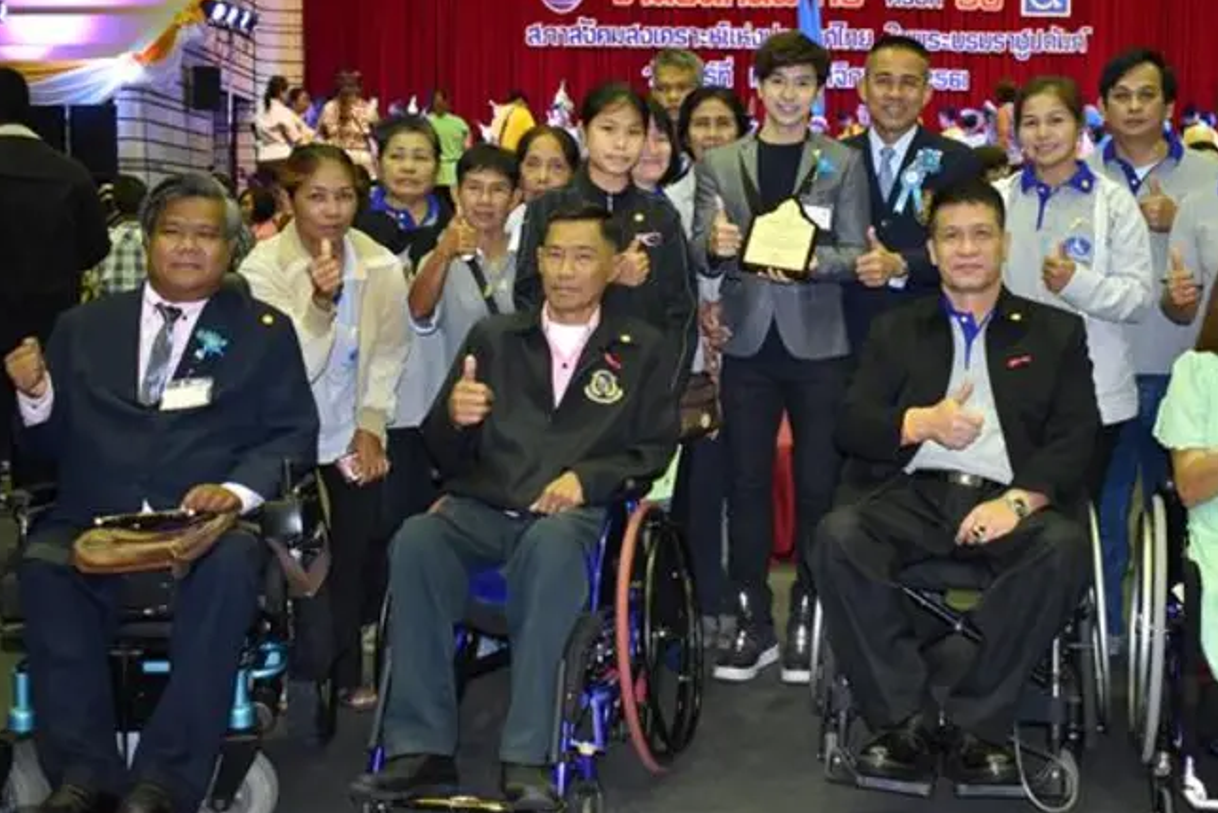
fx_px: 1354
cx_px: 707
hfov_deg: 48.3
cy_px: 324
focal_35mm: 40
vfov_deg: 33.3
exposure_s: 1/60
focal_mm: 22
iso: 800
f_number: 3.8
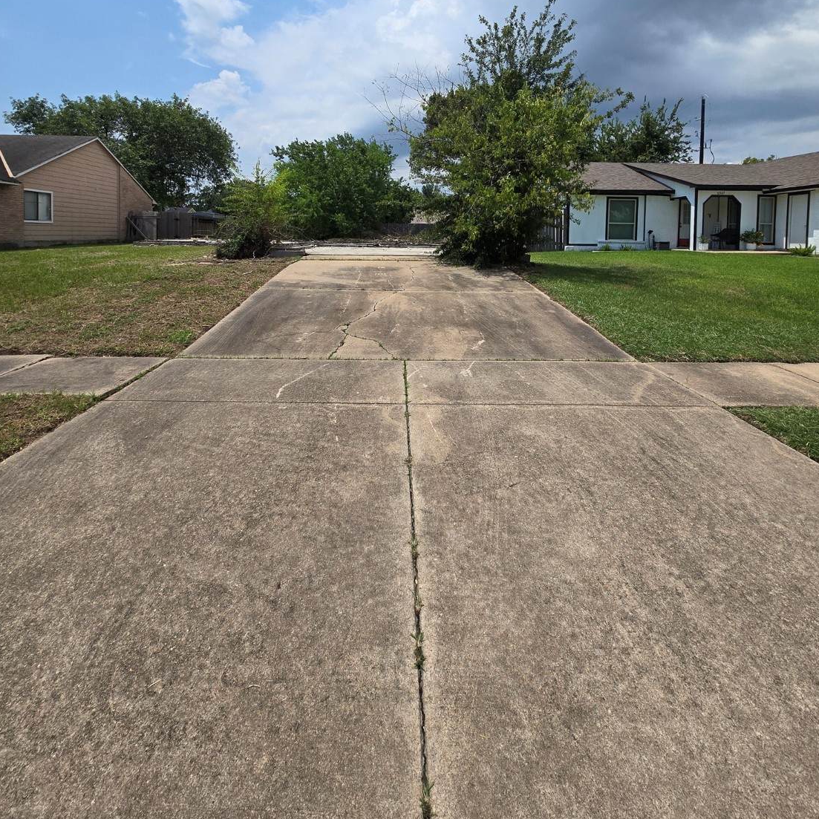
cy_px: 252
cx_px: 399
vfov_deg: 83.4
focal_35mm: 16
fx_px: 428
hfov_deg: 87.4
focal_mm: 2.2
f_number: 2.2
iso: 50
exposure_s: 1/4692
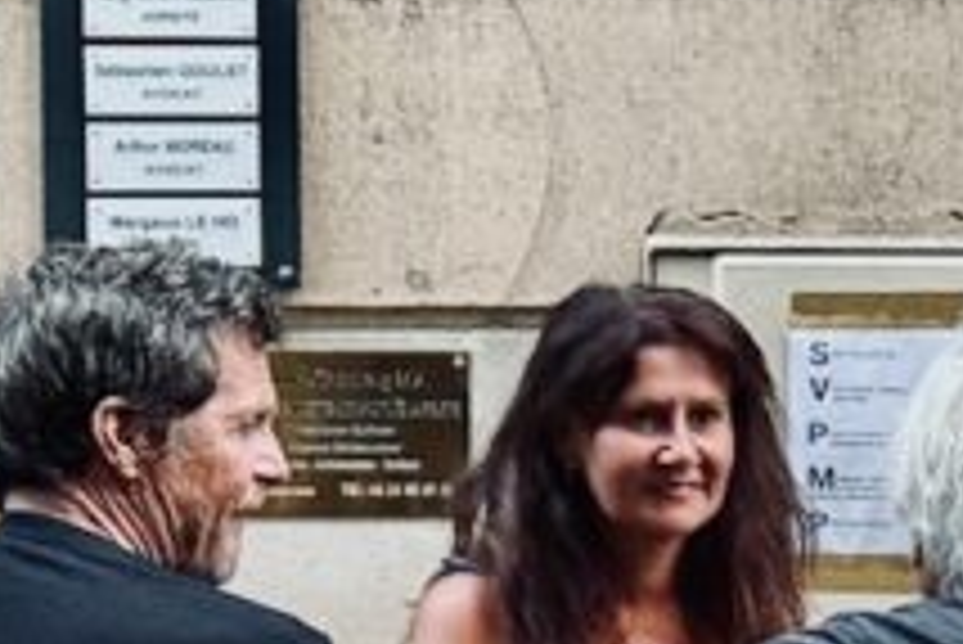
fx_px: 6397
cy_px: 504
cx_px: 1989
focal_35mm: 239
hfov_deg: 8.2
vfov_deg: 5.8
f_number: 1.78
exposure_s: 1/33
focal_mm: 6.76
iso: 500
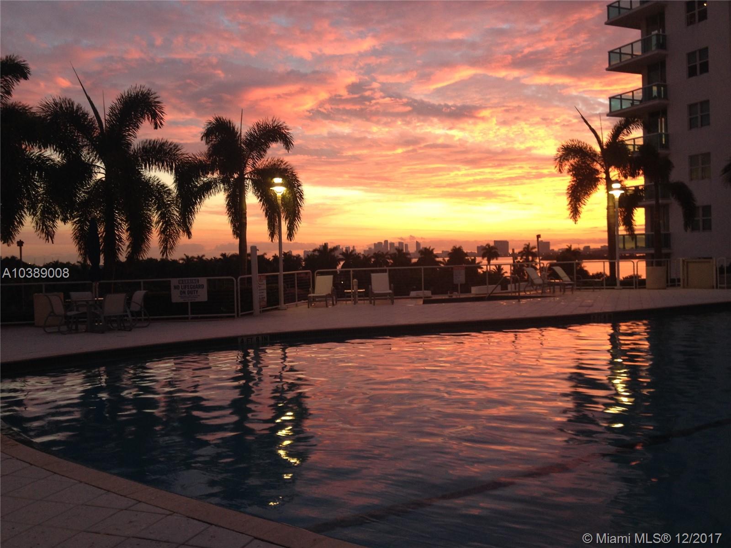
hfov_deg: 52.6
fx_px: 739
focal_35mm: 35
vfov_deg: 40.7
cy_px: 274
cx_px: 366
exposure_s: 1/20
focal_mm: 4.28
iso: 64
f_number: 2.4
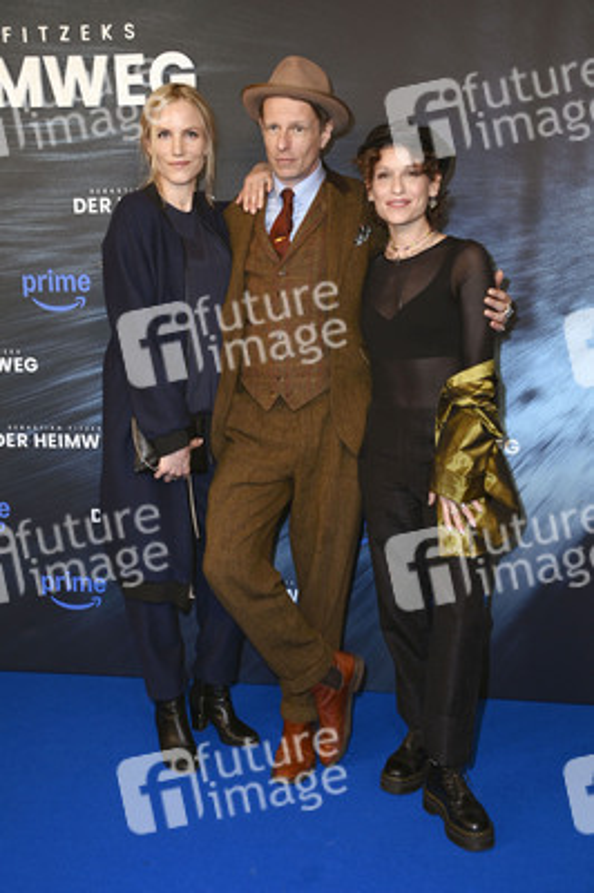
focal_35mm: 44
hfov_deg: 30.5
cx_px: 297
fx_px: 1091
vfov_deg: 44.5
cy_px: 446
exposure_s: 1/250
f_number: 6.3
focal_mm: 44
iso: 1600
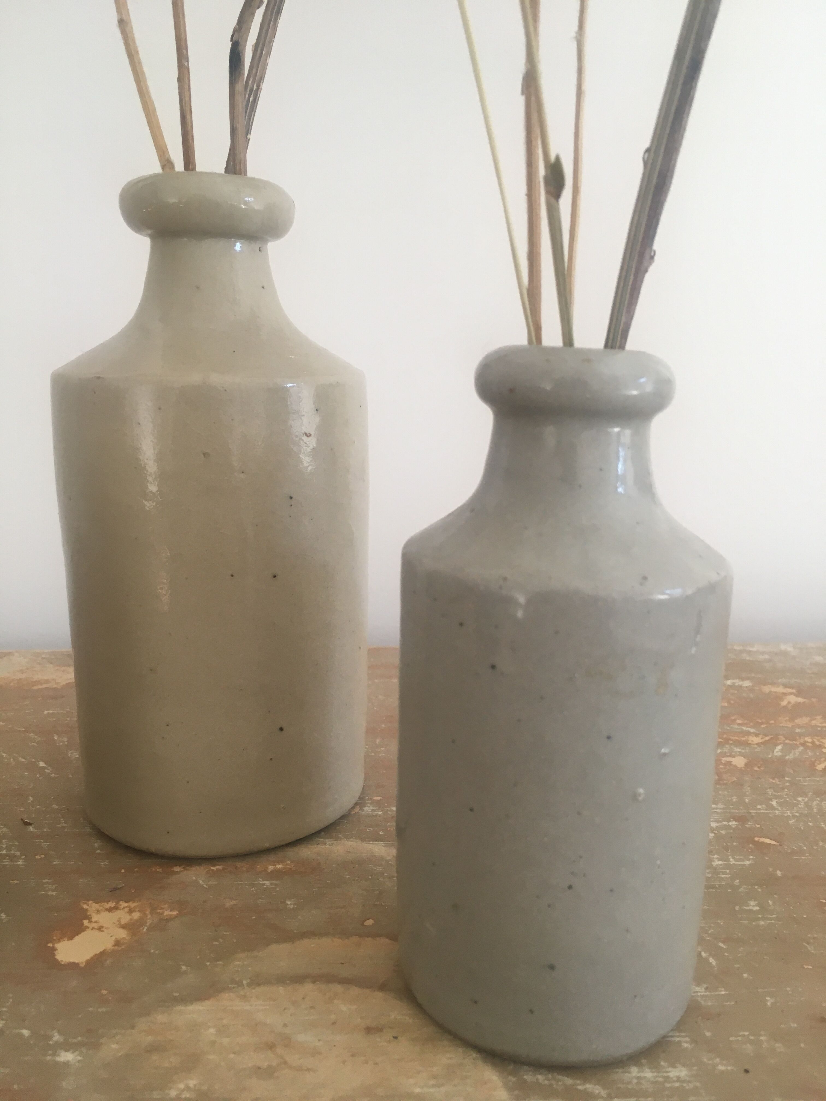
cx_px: 413
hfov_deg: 48.2
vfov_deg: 61.7
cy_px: 550
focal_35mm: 29
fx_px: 923
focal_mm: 4.15
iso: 40
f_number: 2.2
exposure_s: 1/33
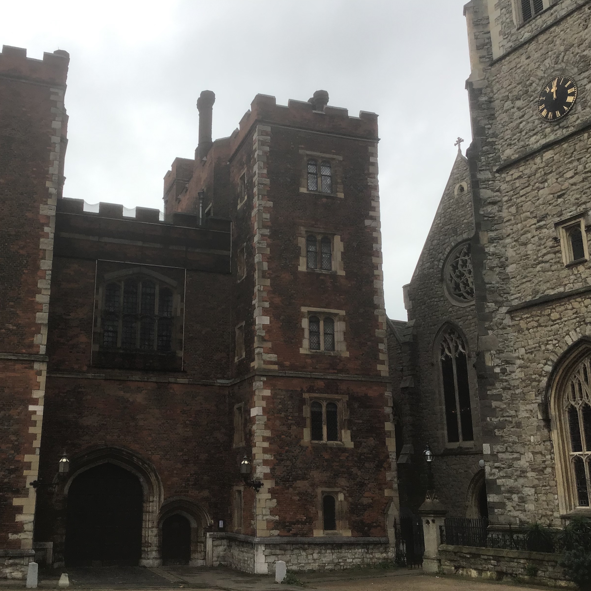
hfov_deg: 44.4
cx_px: 209
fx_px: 715
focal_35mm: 37
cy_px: 296
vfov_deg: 44.9
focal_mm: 3.3
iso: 25
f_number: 2.4
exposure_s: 1/212
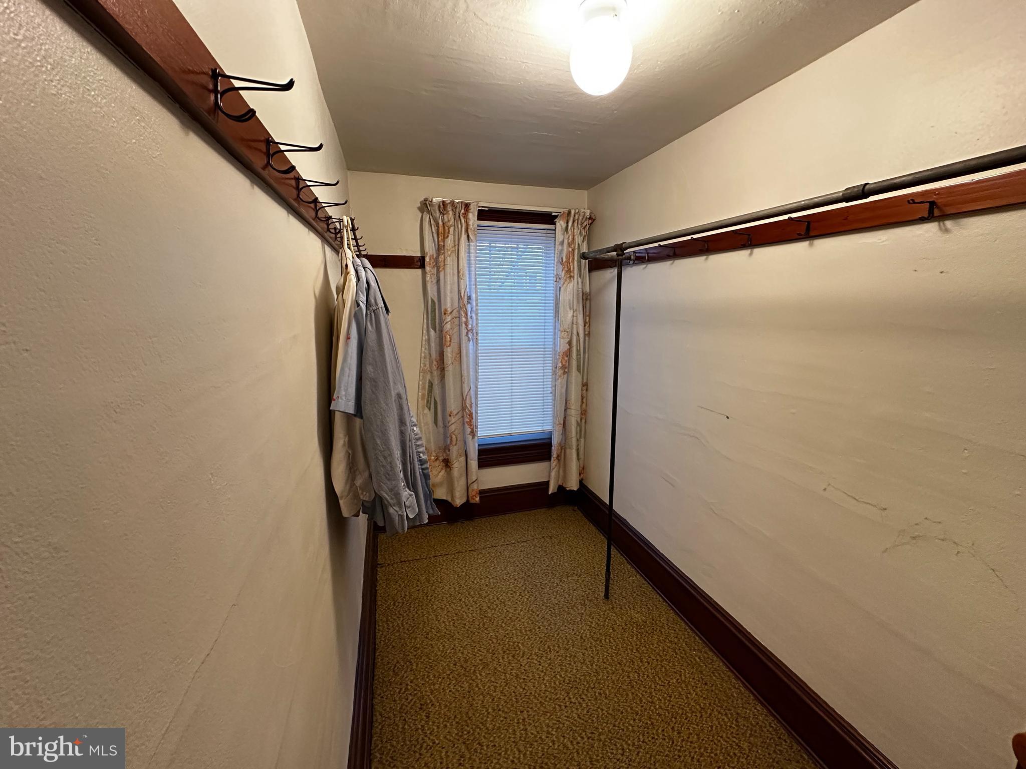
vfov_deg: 85.7
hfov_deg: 102.1
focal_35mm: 14
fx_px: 415
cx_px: 513
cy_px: 384
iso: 800
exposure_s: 1/60
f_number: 2.2
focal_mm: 2.22
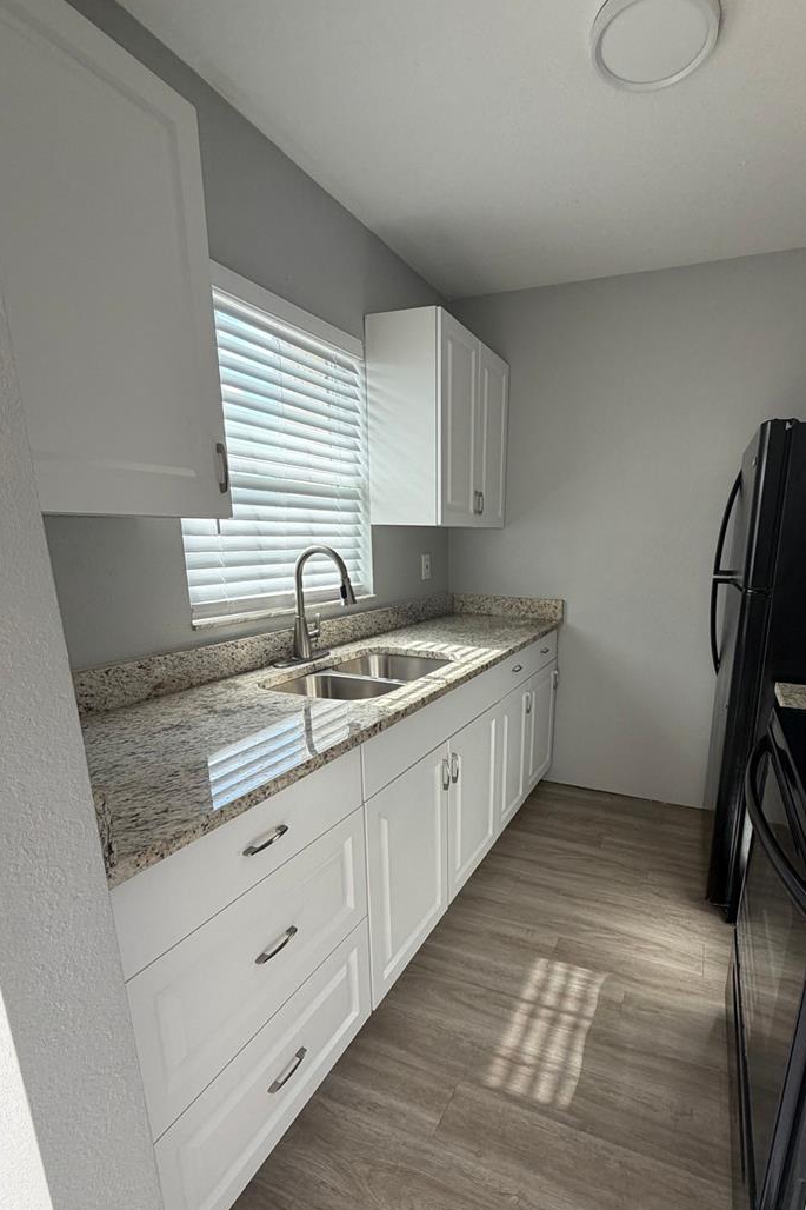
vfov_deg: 92.8
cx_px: 485
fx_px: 571
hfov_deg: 69.7
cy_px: 679
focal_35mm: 17
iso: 100
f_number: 2.2
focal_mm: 2.22
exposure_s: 1/121
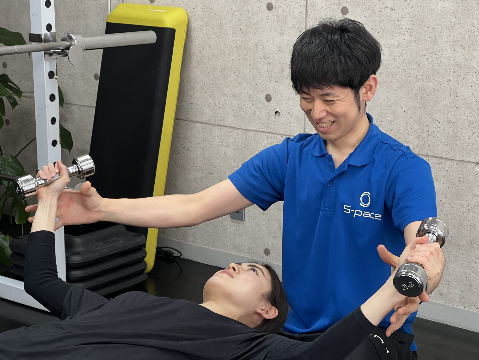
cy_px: 180
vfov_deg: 19.1
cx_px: 240
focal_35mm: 77
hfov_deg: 25.3
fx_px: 1065
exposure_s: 1/60
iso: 200
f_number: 2.8
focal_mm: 9
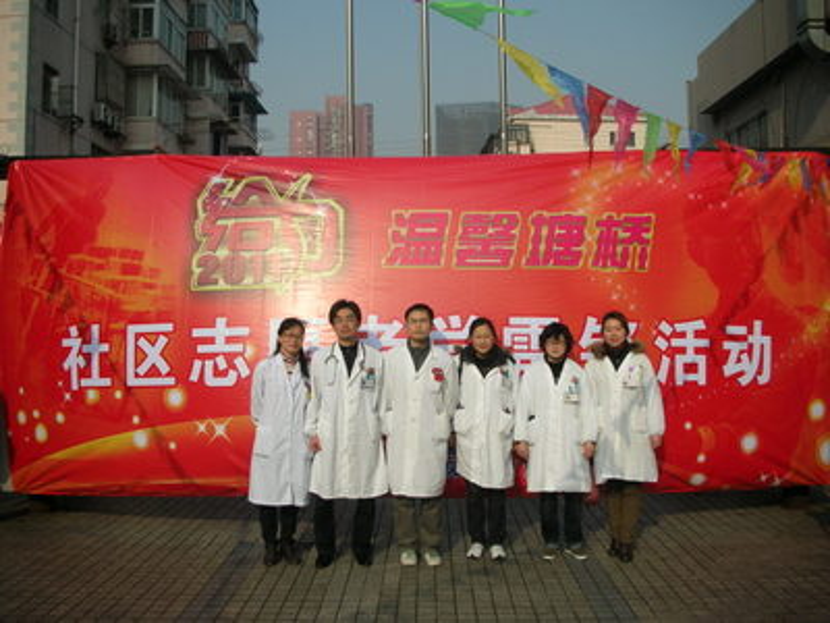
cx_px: 415
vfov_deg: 40.7
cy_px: 312
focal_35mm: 35
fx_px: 839
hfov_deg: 52.6
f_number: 8.5
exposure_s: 1/173
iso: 71
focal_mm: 5.8
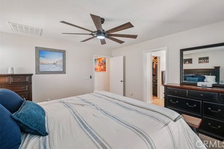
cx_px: 120
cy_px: 69
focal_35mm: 14
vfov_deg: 81.1
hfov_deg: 104.1
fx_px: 87
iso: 400
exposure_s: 1/13
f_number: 8
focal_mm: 13
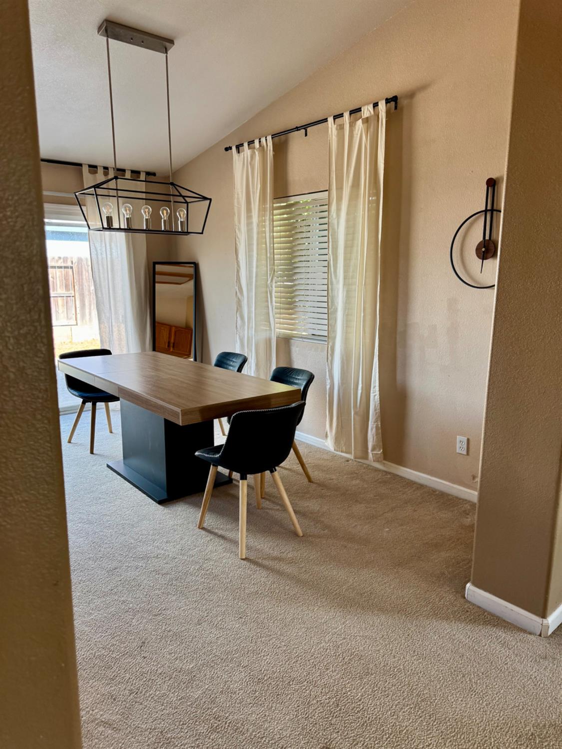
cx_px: 281
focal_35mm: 24
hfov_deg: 56.8
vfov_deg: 71.6
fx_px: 519
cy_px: 374
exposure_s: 1/121
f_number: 1.78
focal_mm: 6.76
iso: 200
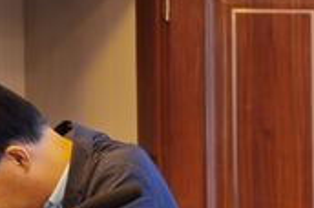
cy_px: 214
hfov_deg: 10.5
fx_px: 1689
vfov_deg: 7.0
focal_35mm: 194
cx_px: 361
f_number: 1.9
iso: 50
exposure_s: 1/65.8
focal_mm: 6.71
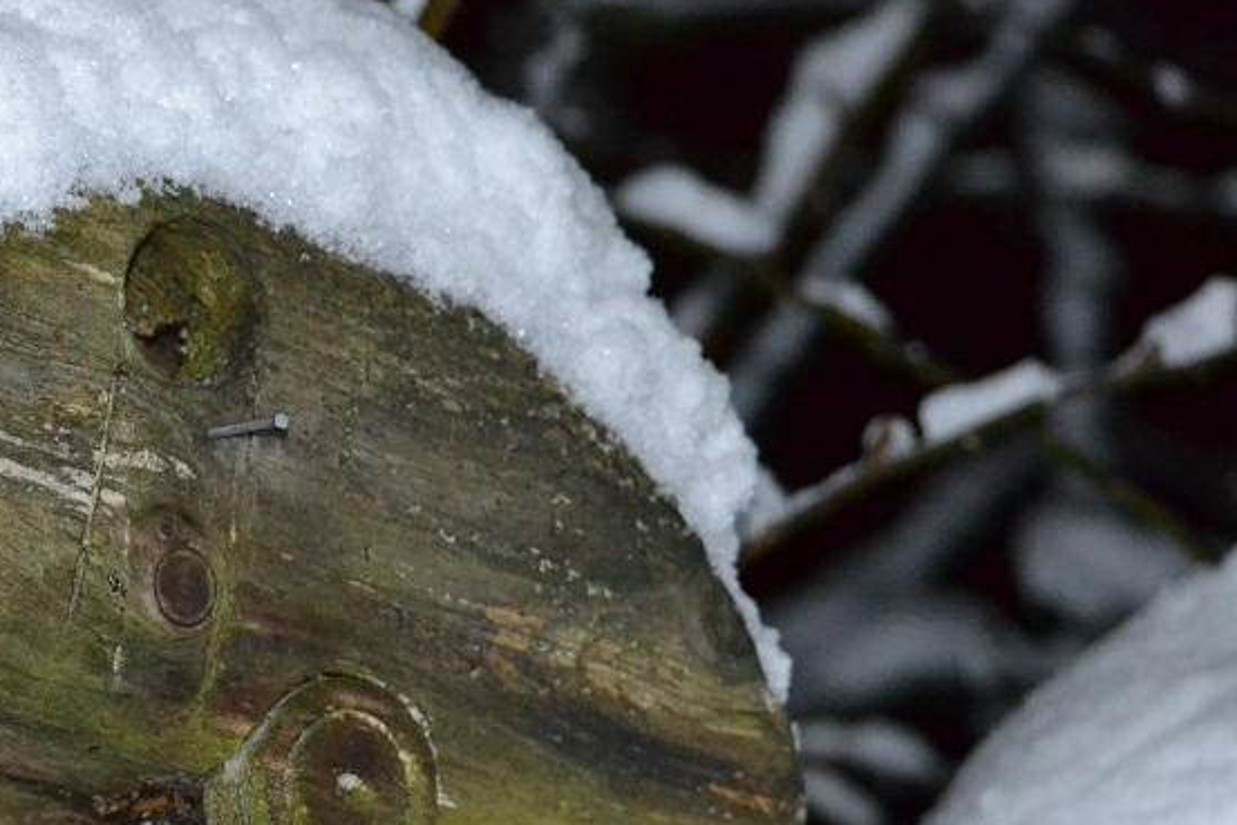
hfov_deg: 13.2
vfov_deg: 8.9
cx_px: 228
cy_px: 591
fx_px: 5327
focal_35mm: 155
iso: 3200
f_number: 4.5
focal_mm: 62
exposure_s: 1/60
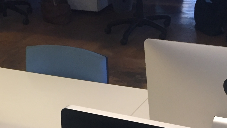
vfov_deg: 13.6
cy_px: 177
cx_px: 95
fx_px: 512
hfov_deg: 25.0
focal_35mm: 85
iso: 160
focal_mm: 4.15
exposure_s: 1/33
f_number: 2.2
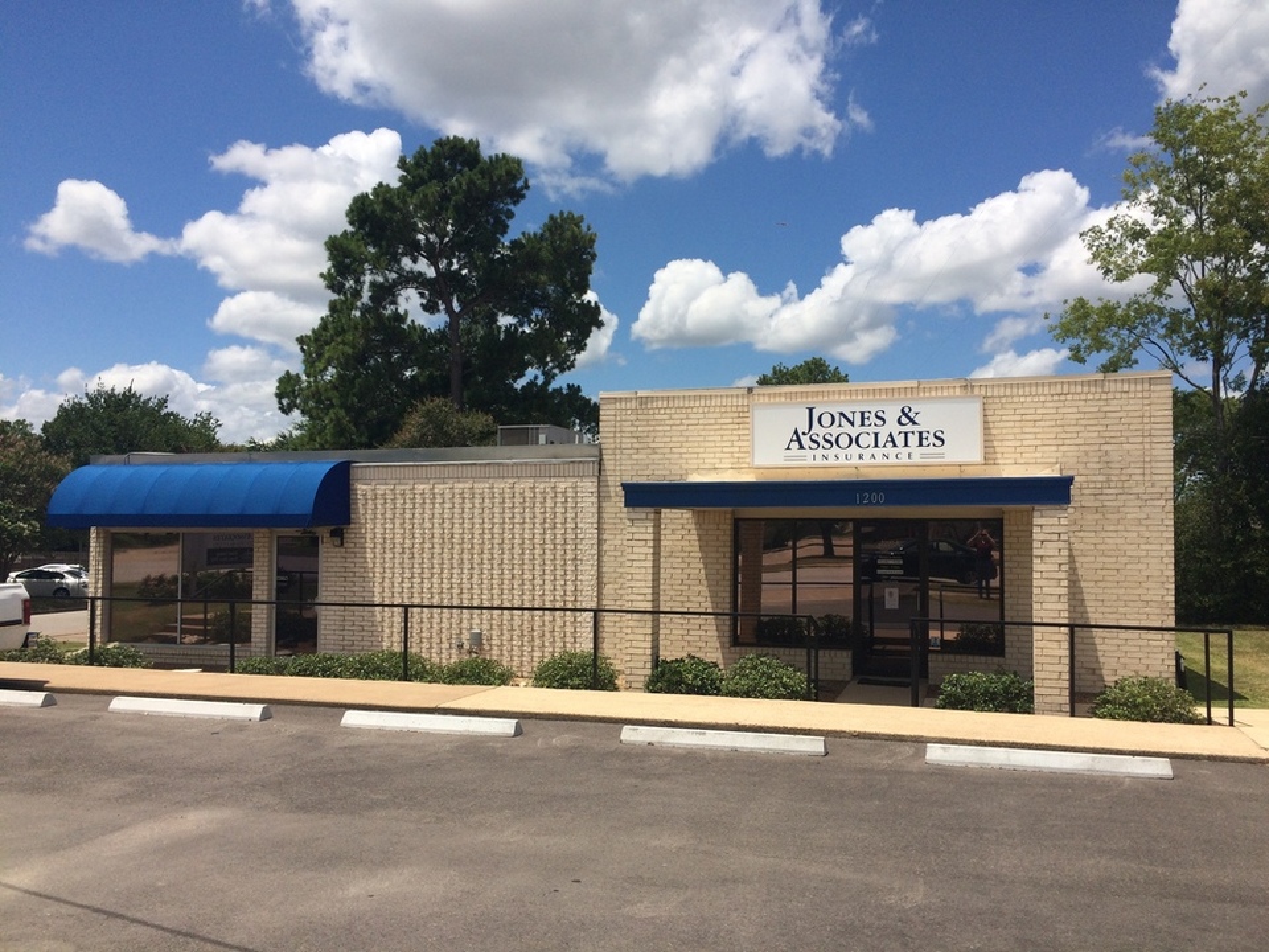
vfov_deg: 48.2
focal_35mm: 29
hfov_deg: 61.7
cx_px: 634
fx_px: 1063
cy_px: 476
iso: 32
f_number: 2.2
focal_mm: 4.15
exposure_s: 1/4115
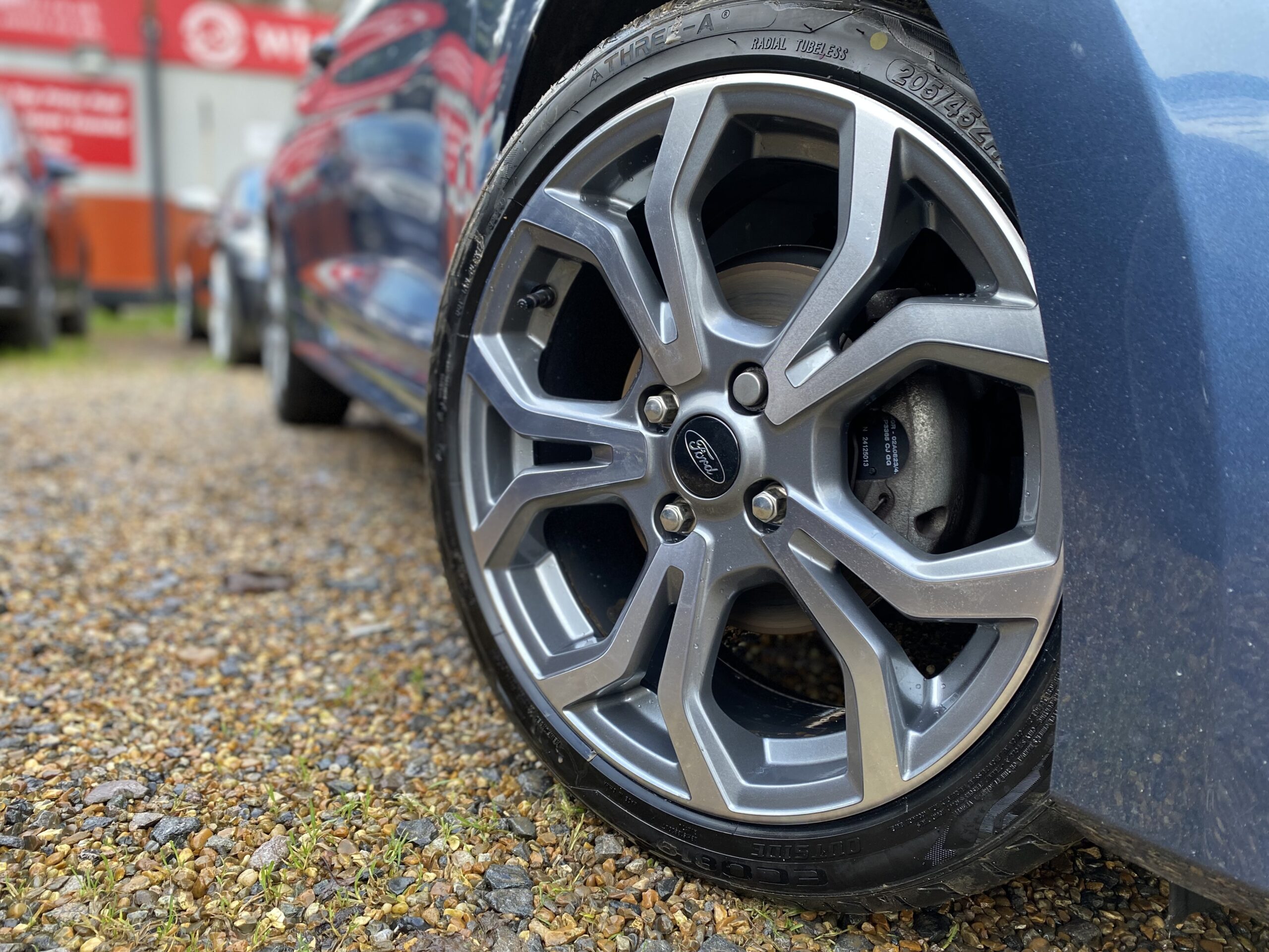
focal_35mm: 26
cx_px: 634
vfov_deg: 53.1
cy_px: 476
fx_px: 953
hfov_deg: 67.3
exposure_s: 1/121
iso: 80
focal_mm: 4.25
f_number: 1.8
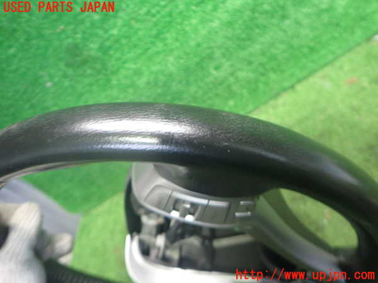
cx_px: 189
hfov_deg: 69.4
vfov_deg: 54.9
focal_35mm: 25
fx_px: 273
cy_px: 142
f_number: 2
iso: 800
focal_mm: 4.5
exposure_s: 1/30
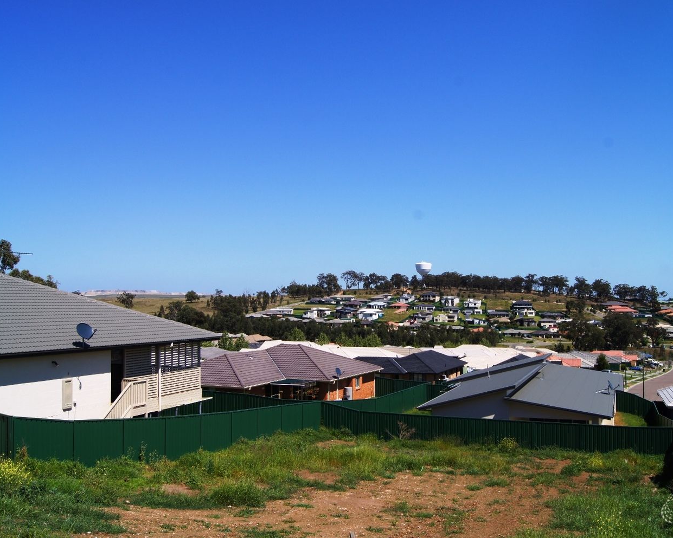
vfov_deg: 43.4
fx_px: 677
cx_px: 393
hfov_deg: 52.6
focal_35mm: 34
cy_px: 270
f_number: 11
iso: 100
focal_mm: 20
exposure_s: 1/200
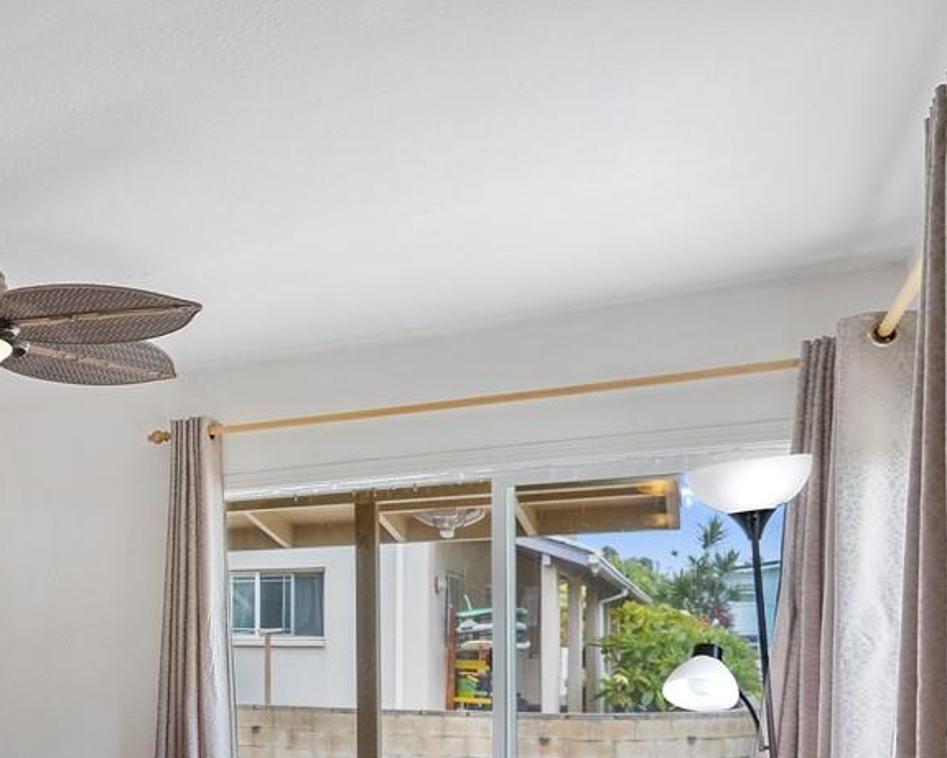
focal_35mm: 38
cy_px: 621
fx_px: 1065
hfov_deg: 38.1
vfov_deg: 37.6
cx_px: -141
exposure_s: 1/250
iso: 200
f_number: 4
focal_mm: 7
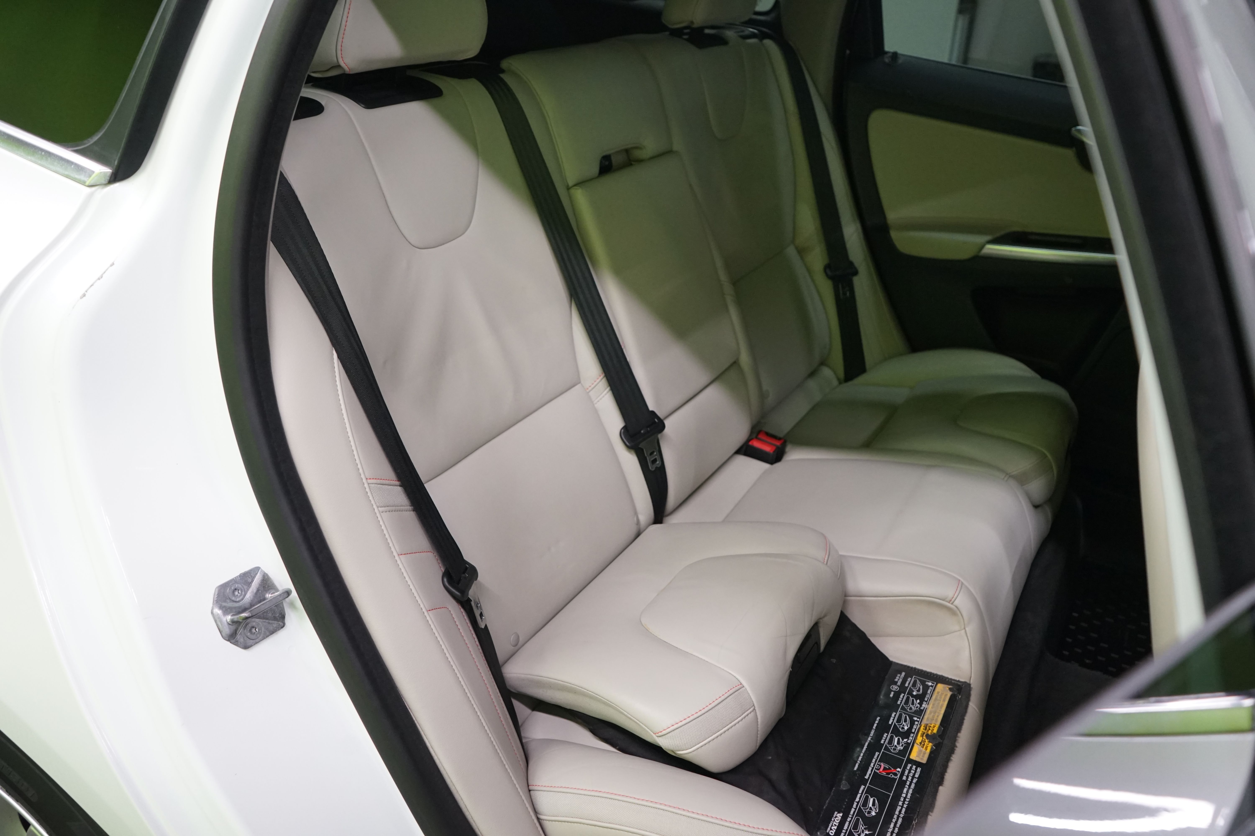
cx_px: 628
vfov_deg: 46.4
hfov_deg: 65.5
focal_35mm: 28
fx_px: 976
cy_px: 418
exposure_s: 1/60
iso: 2500
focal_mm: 28
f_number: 5
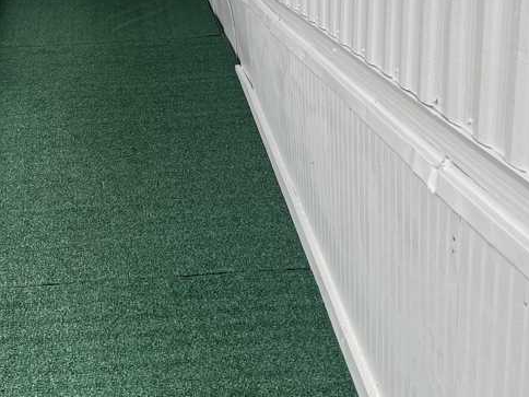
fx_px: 841
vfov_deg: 26.0
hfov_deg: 34.3
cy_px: 65
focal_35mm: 55
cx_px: 139
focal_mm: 5.1
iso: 50
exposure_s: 1/397
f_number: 1.6
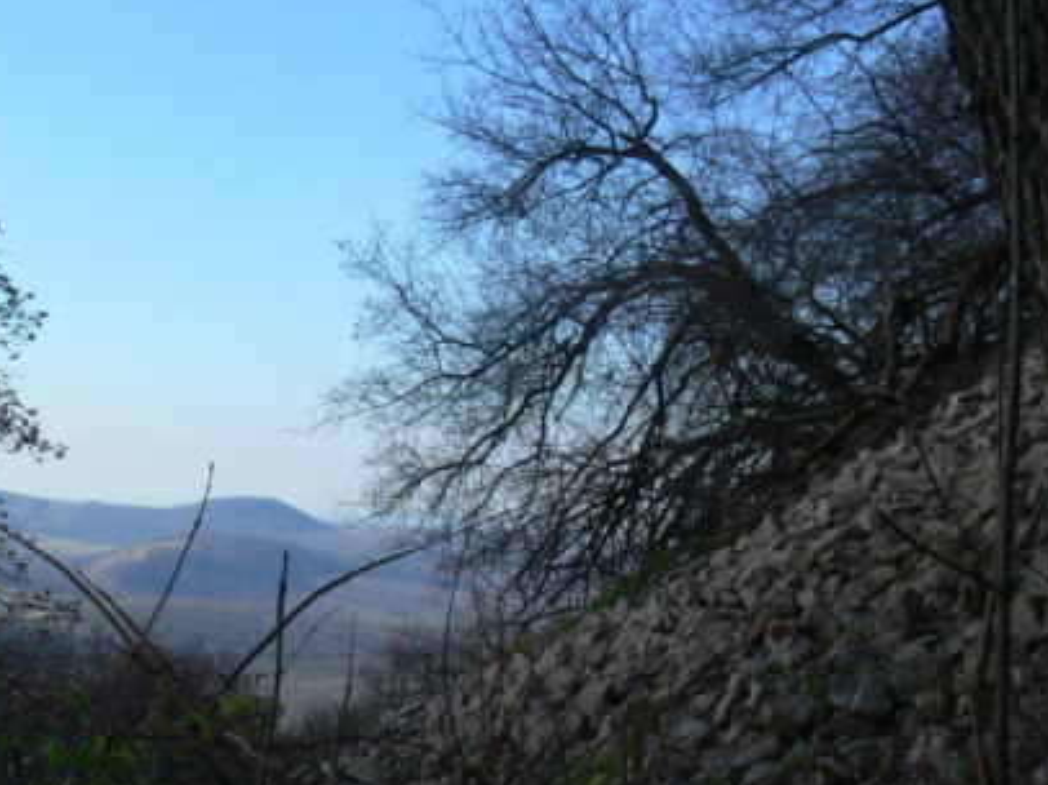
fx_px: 2088
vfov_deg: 21.2
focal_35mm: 69
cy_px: 498
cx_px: 214
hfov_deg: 27.6
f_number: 4.5
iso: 100
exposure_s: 1/400
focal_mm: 7.4
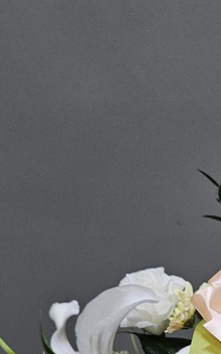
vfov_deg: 27.9
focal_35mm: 67
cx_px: 290
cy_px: 390
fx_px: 647
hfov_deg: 18.1
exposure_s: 1/120
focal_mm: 5.4
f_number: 1.8
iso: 250
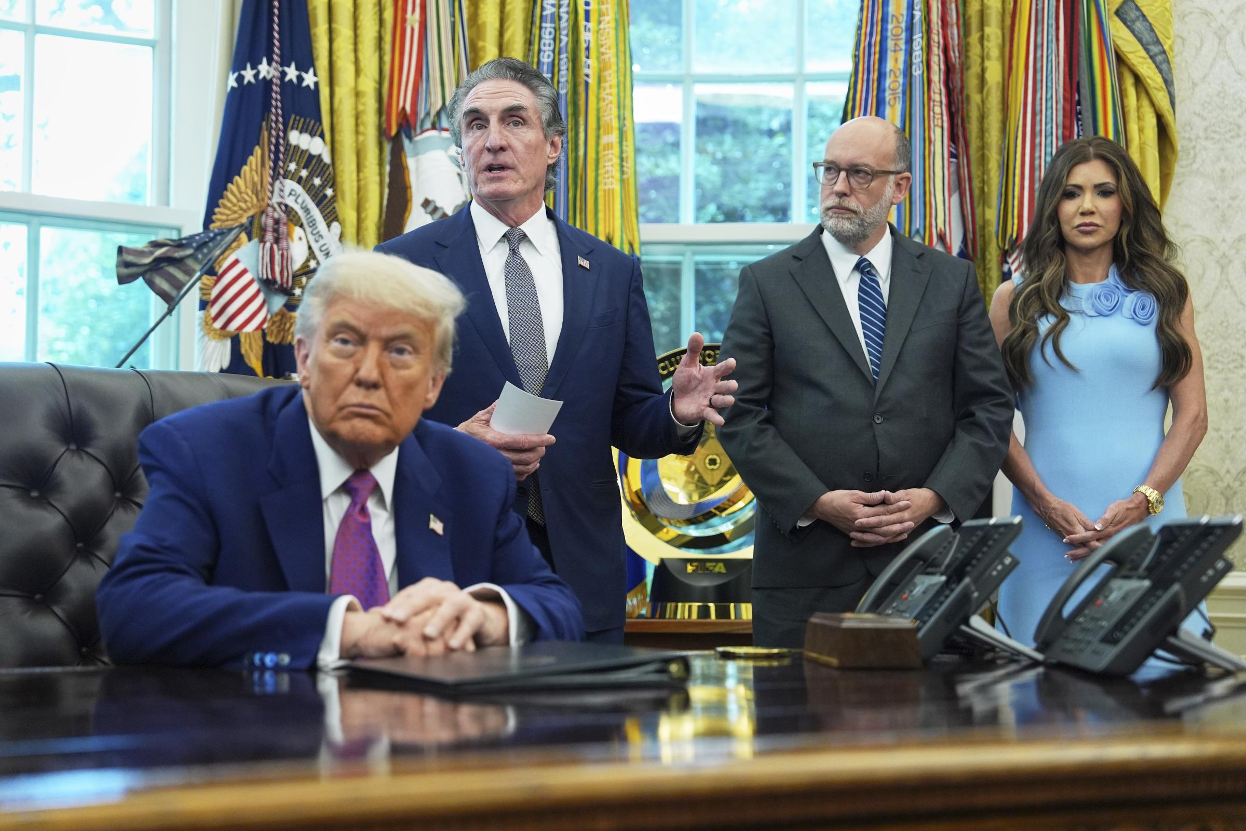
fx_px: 1869
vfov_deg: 25.1
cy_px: 416
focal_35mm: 54
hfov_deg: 36.9
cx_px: 623
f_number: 2.8
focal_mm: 54
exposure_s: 1/400
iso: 2000
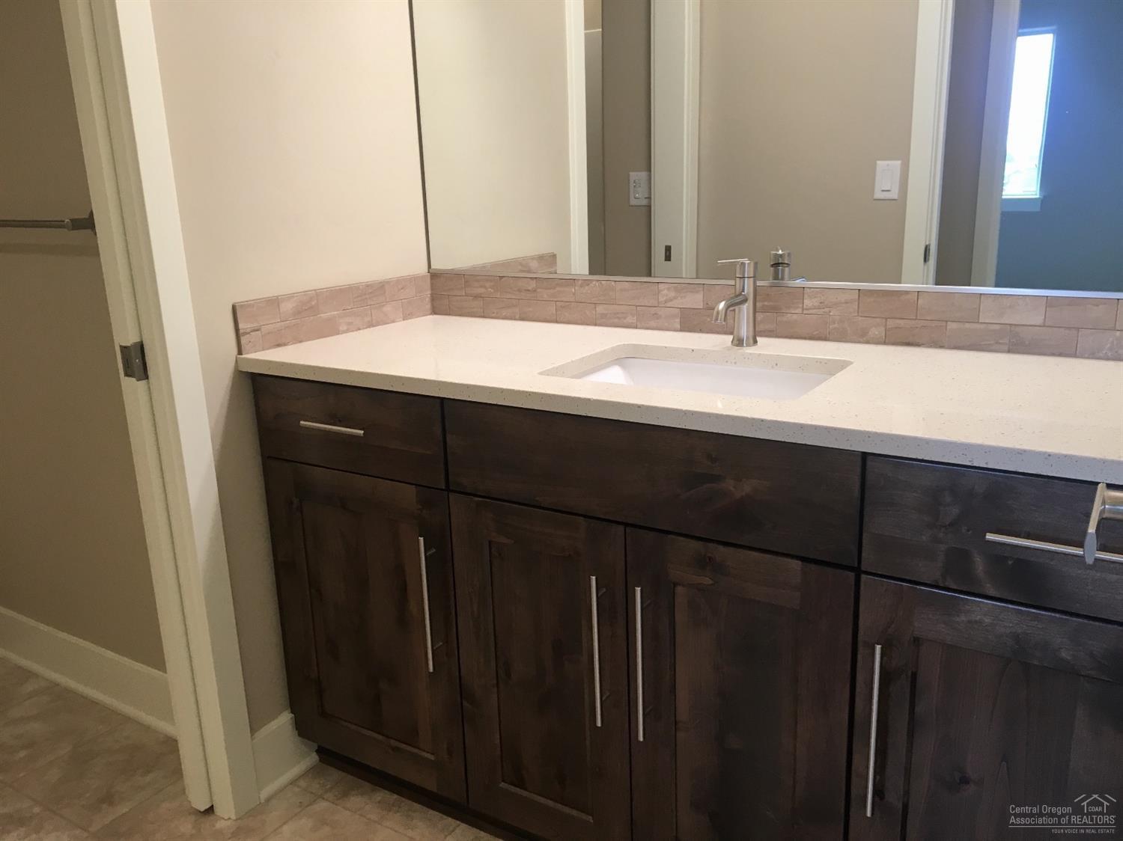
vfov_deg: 48.2
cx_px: 562
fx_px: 941
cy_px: 420
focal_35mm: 29
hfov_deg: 61.7
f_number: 2.2
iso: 32
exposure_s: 1/30
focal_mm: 4.15
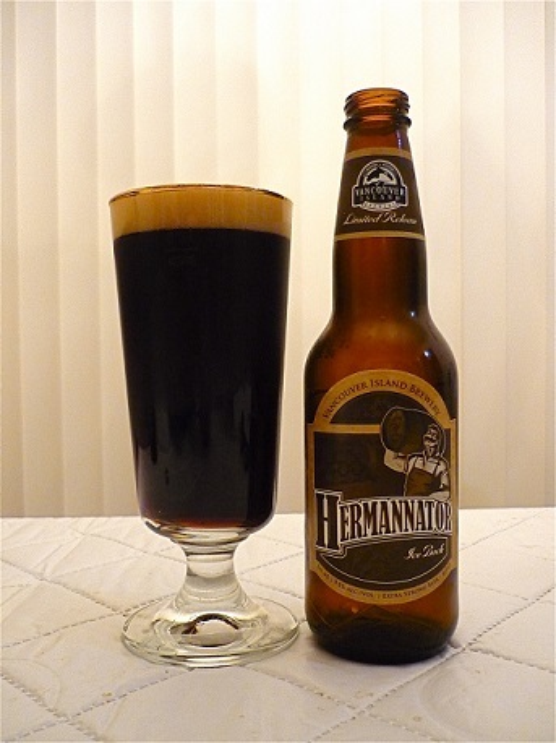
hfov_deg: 42.9
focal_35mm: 33
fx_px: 707
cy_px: 372
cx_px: 278
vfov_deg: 55.4
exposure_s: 1/25
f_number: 2.8
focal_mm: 5.5
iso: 400
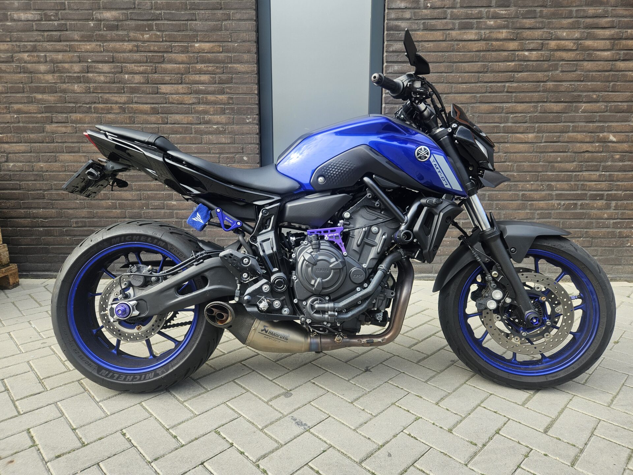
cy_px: 238
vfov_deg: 58.9
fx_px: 421
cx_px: 316
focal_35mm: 23
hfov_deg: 73.9
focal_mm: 5.4
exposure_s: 1/320
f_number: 1.8
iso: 25
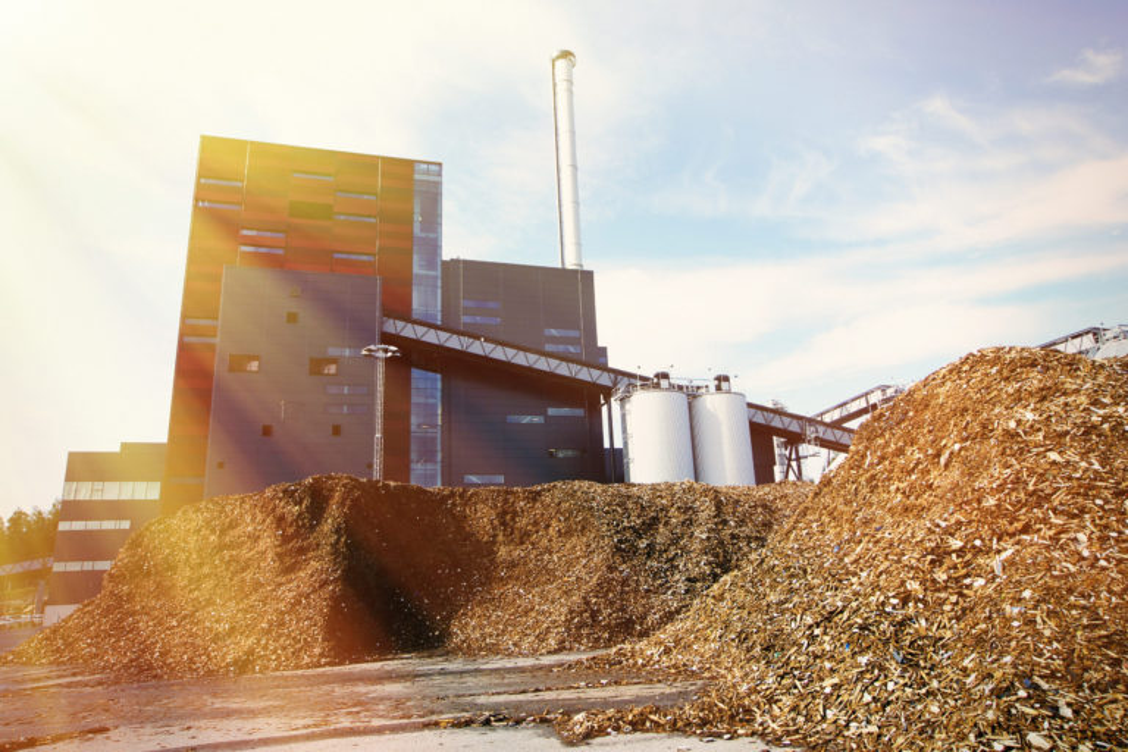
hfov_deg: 73.7
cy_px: 376
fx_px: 752
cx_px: 564
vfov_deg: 53.1
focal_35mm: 24
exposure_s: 1/100
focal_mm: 16
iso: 100
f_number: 11
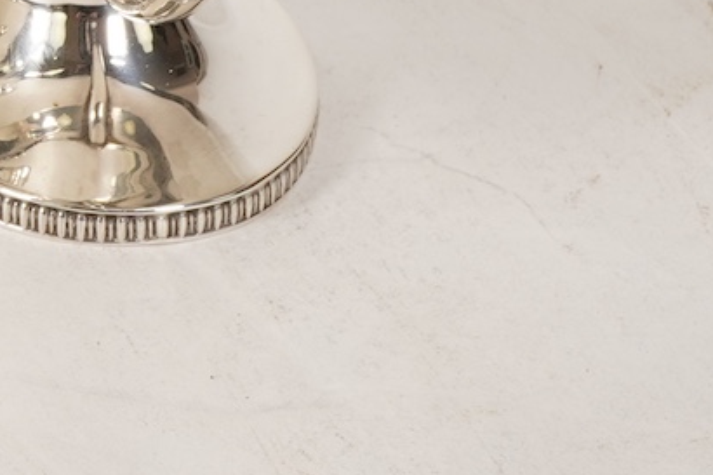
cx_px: -471
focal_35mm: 173
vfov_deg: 7.8
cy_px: -278
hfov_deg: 11.2
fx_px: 3425
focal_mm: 30
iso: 400
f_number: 22
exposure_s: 1/125
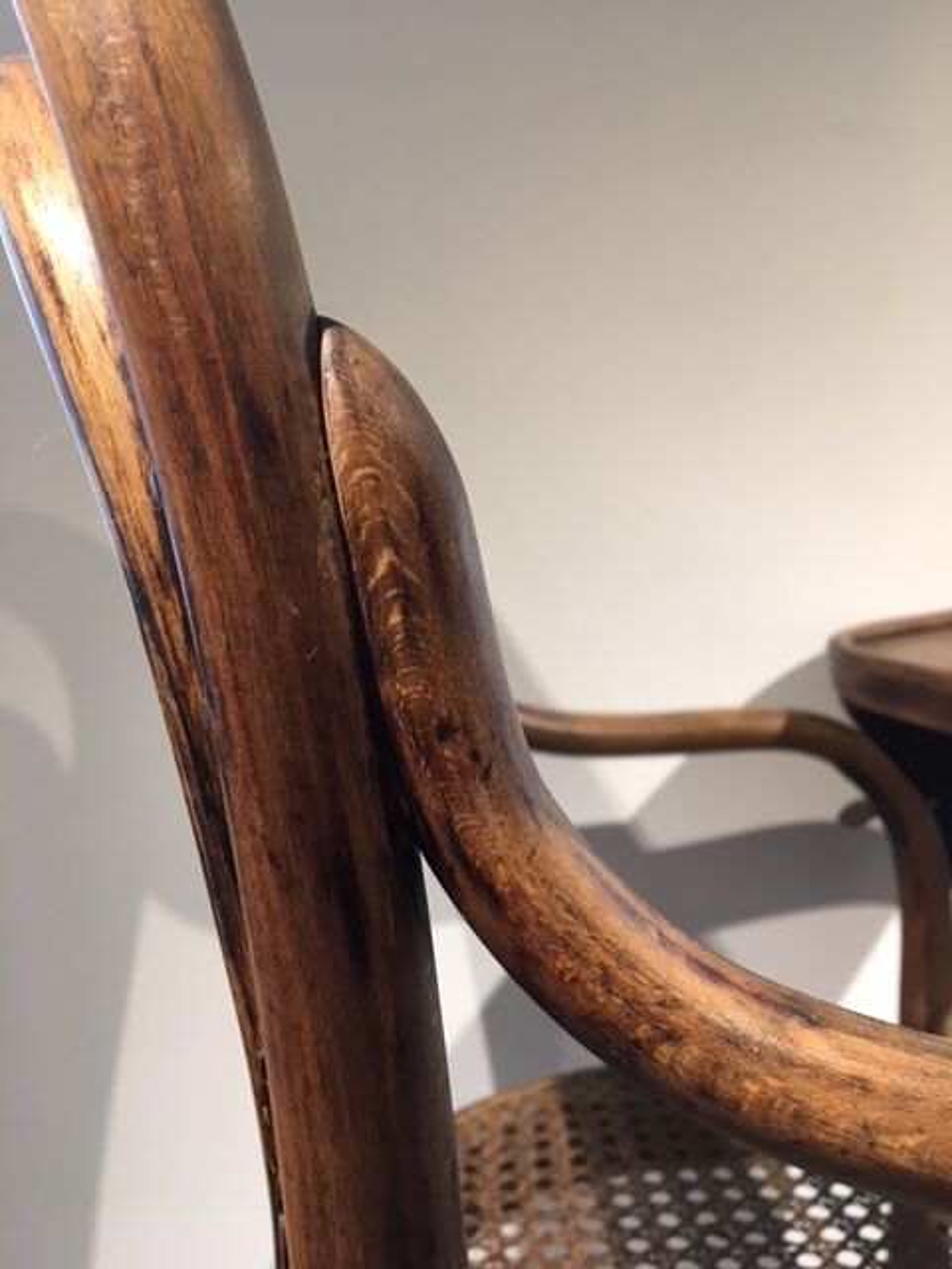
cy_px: 634
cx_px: 476
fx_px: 1063
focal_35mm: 29
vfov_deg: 61.7
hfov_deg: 48.2
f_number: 2.2
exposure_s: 1/33
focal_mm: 4.15
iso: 80
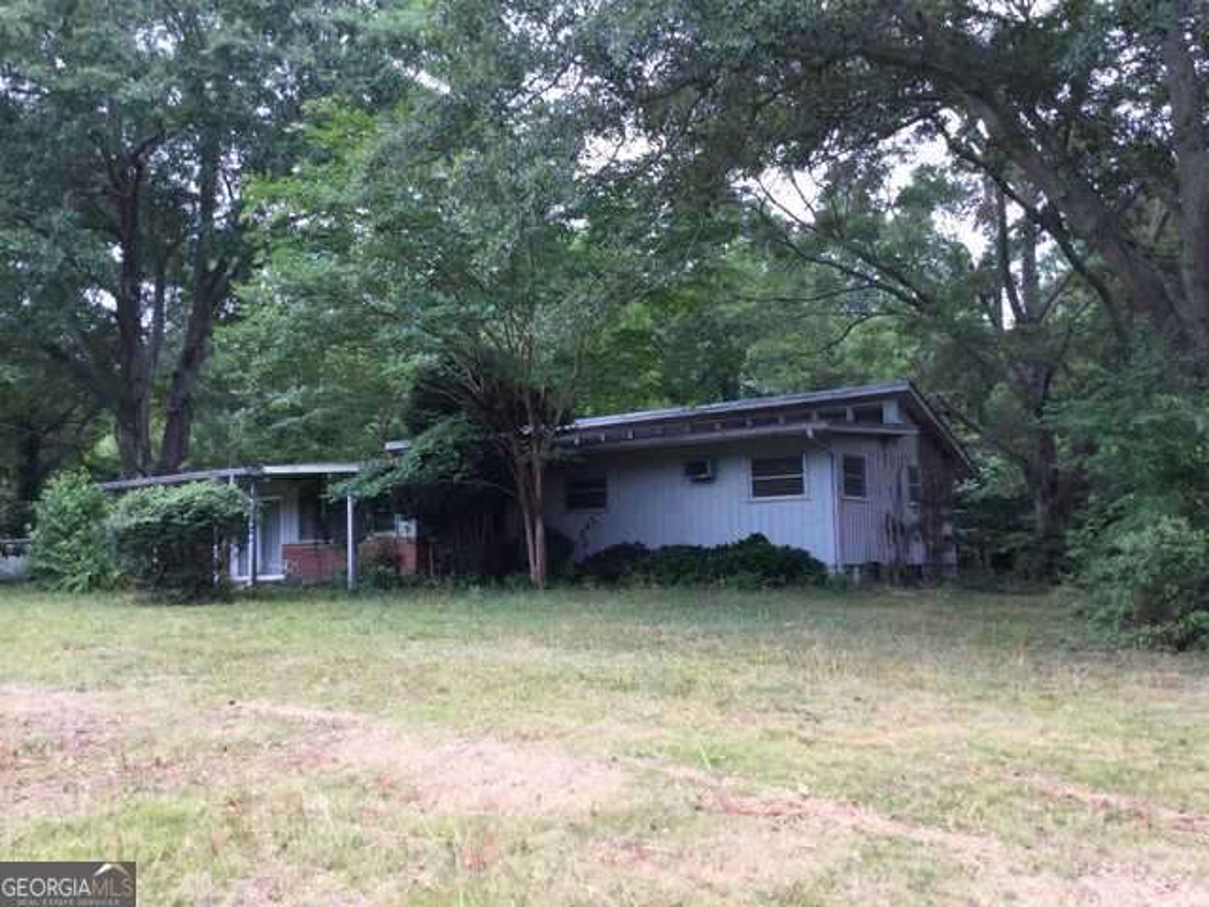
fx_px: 1083
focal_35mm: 31
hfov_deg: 58.4
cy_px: 454
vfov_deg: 45.4
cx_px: 604
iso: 25
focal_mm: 3.3
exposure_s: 1/60
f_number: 2.4
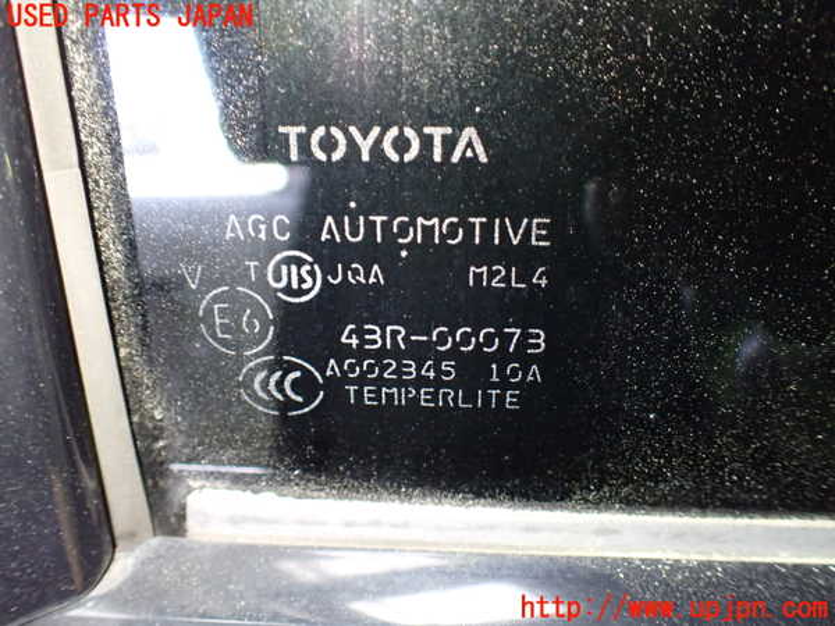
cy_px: 313
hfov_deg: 60.0
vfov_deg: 46.8
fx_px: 724
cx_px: 418
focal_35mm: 30
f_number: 2.3
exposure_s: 1/30
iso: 1000
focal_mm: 5.4
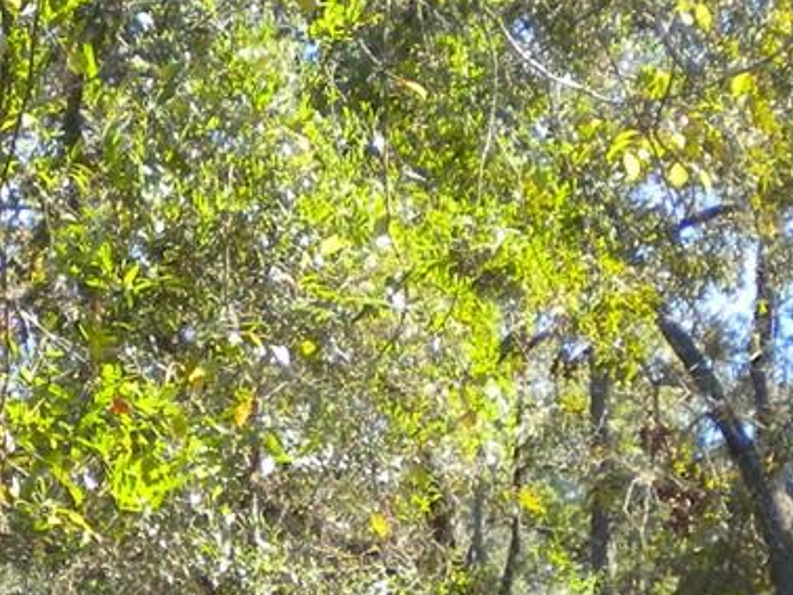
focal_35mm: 148
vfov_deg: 9.9
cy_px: 731
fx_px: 3393
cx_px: -67
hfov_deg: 13.1
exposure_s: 1/454
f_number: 3.1
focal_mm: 6.3
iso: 190
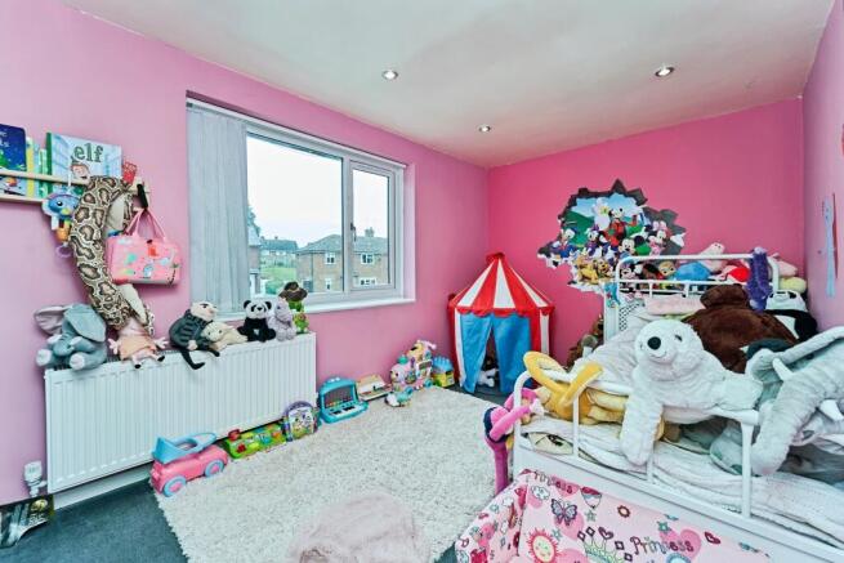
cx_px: 422
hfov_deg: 104.2
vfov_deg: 81.2
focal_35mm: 14
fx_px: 328
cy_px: 282
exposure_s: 1/80
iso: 400
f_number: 8
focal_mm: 14
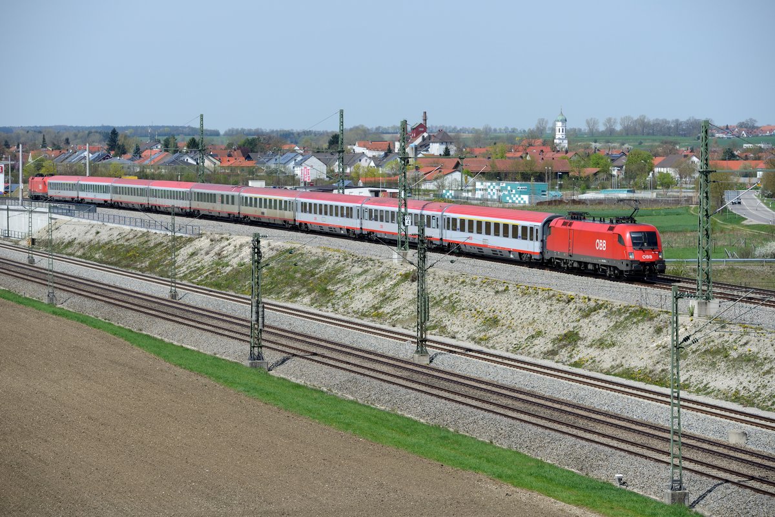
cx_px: 388
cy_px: 258
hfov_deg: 15.2
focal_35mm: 135
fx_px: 2906
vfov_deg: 10.2
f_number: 6.3
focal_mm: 135
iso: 200
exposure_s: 1/1600
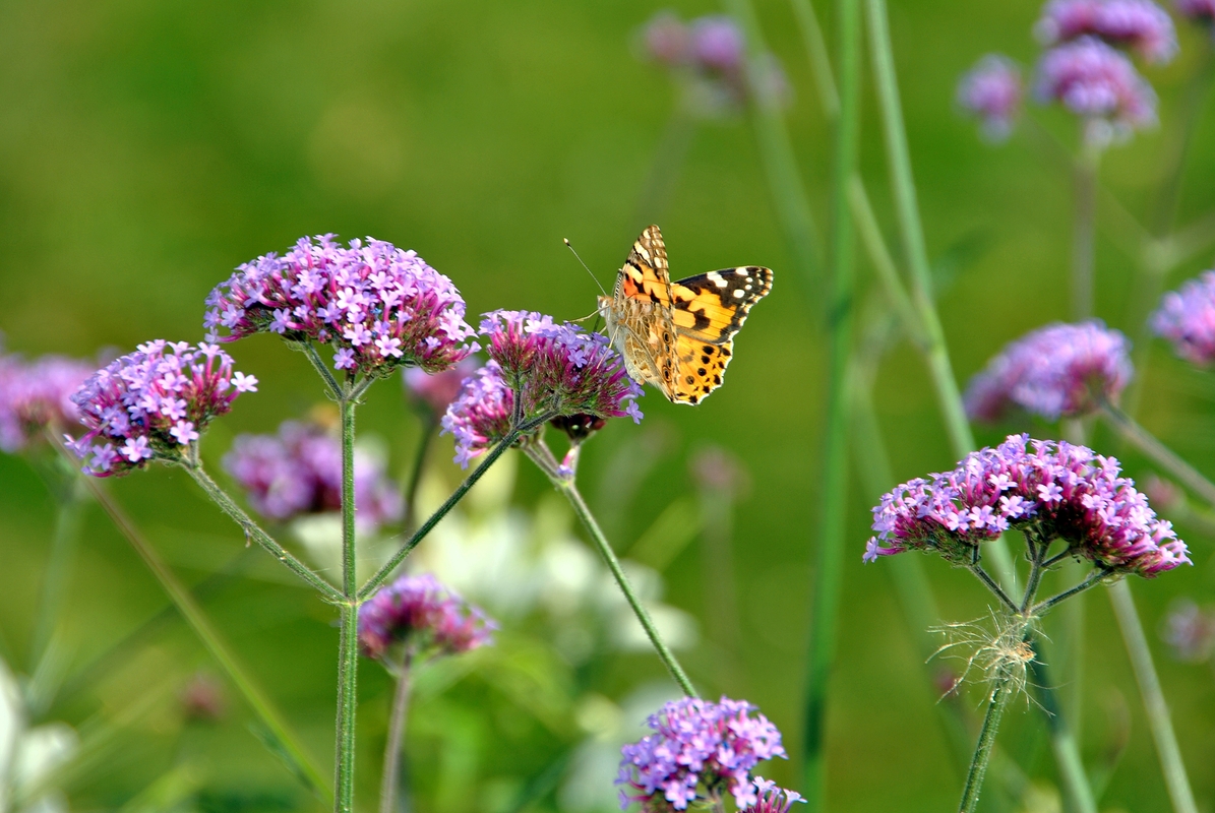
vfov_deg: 3.7
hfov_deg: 5.5
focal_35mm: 375
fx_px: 12672
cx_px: 608
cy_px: 406
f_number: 8
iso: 100
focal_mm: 250
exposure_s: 1/200
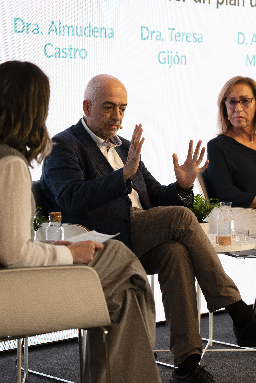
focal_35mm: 105
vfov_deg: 19.5
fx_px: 1120
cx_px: 128
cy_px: 192
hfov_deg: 13.0
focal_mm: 105
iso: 640
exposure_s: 1/160
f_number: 4
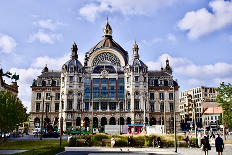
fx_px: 232
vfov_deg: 36.9
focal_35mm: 36
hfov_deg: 53.1
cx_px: 116
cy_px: 78
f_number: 2.8
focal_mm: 24
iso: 100
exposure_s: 1/2500
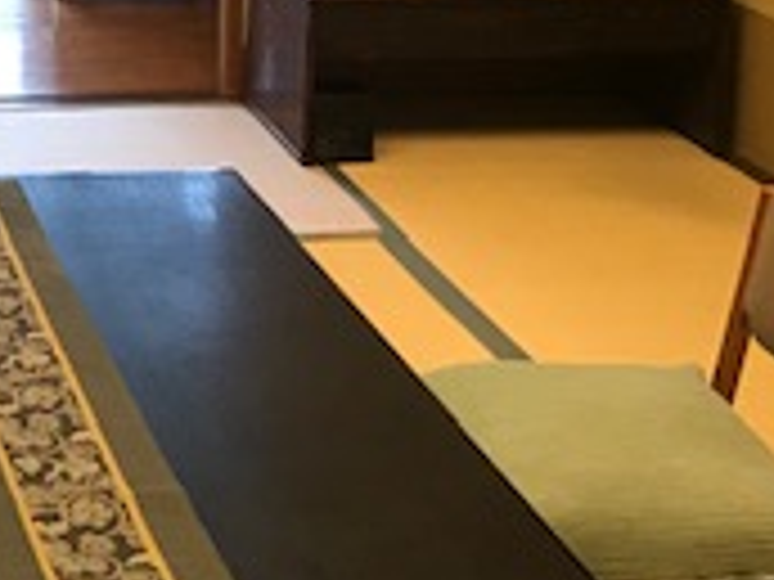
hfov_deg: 17.8
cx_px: -207
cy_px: -126
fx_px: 2325
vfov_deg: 13.8
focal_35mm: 104
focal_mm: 3.99
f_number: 1.8
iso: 32
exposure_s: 1/25
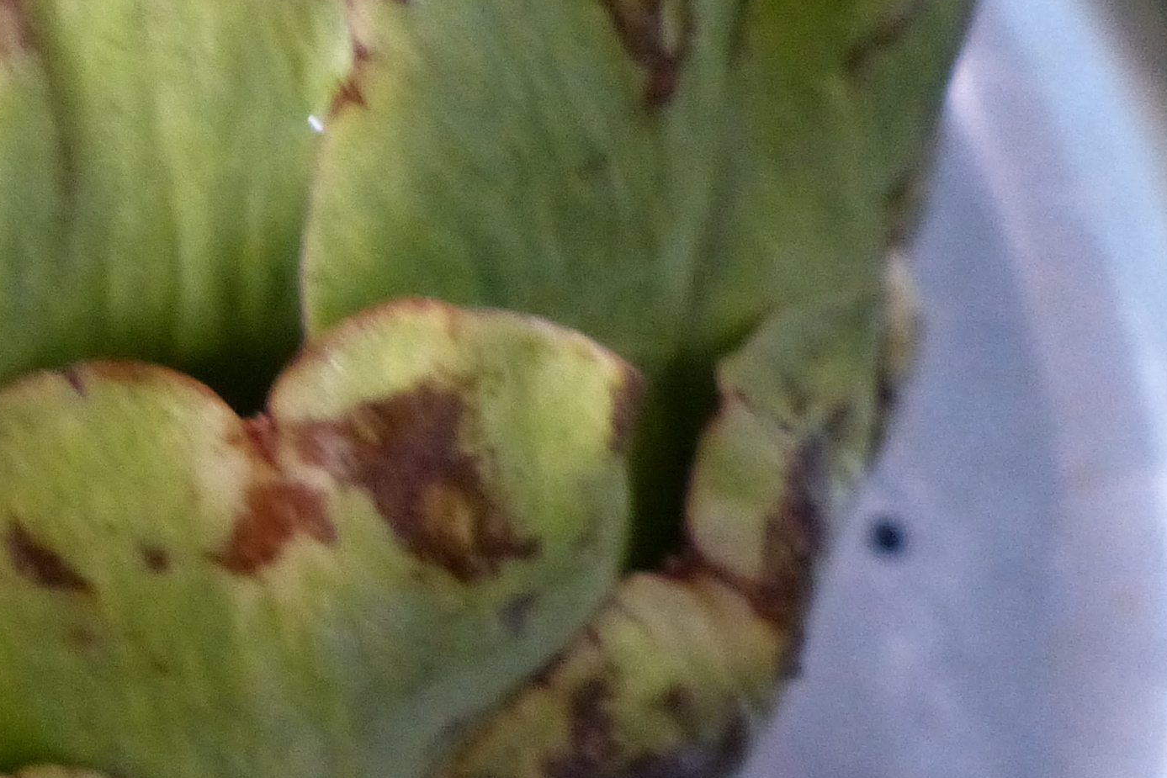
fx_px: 2431
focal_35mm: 75
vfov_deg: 17.9
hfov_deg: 24.9
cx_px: -155
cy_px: 56
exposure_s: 1/15
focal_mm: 4.5
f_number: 2.8
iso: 400
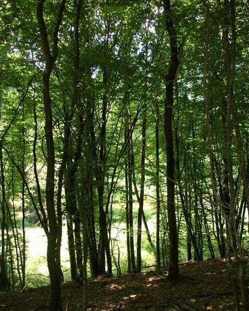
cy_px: 167
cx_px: 125
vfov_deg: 52.8
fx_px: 313
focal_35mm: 34
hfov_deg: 43.4
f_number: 2.9
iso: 320
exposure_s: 1/250
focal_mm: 5.7
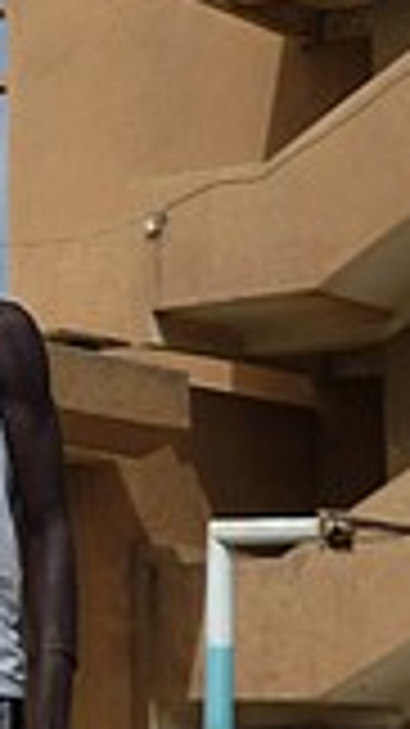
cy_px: 277
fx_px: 2535
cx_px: -433
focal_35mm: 131
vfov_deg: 16.4
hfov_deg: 8.7
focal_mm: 7
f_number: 10
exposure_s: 1/250
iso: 80
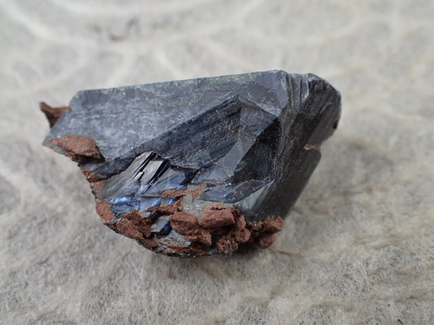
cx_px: 217
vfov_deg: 29.7
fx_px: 614
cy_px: 162
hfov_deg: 38.9
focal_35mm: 49
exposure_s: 1/200
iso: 125
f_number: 3.2
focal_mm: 8.99
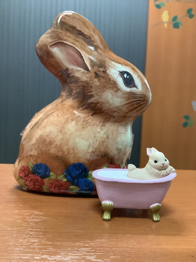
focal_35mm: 31
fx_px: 234
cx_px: 98
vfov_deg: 58.4
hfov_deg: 45.4
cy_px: 131
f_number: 2.4
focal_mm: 3.3
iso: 400
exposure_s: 1/40
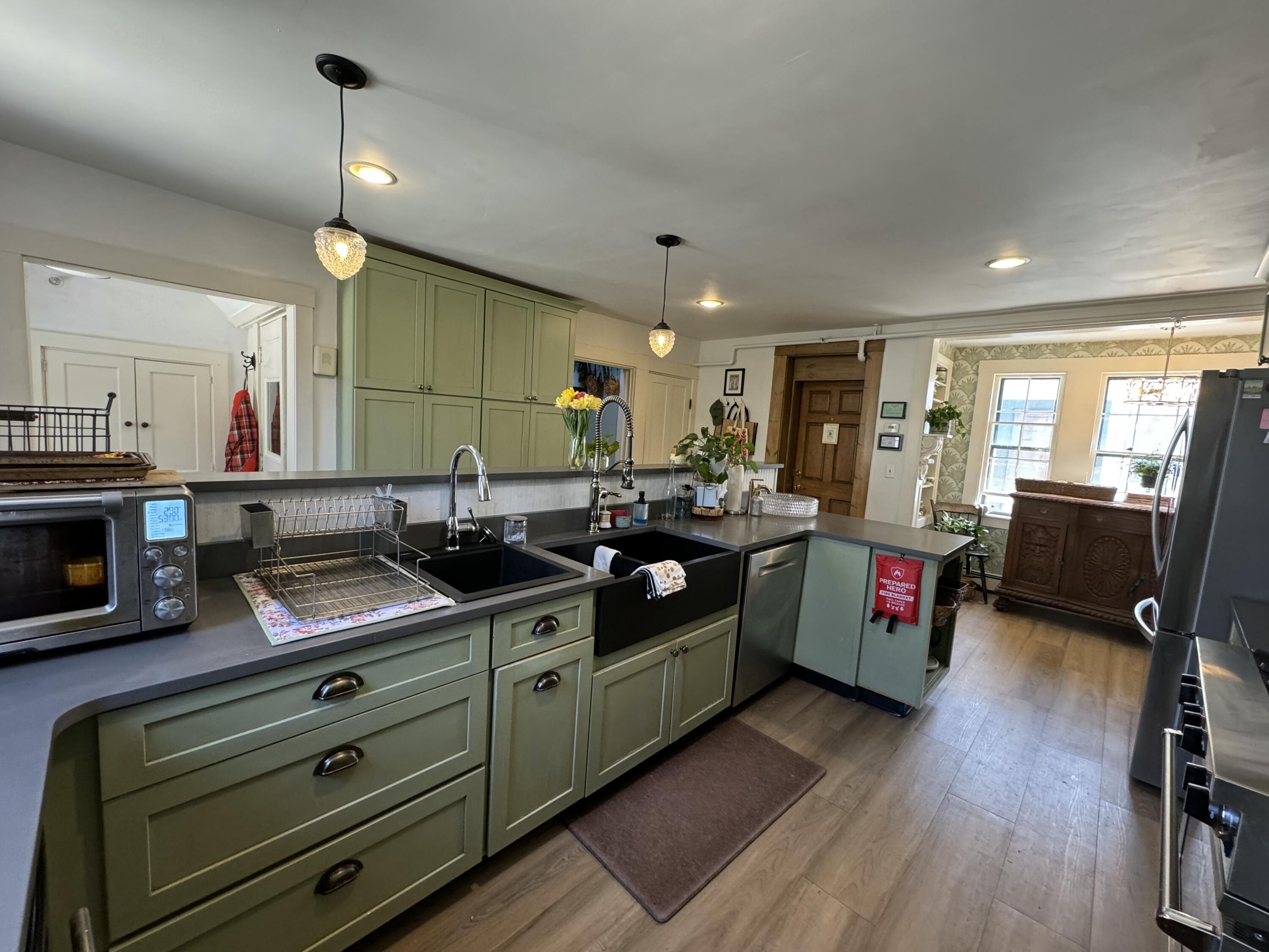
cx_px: 634
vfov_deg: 85.7
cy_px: 476
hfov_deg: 102.1
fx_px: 513
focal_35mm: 14
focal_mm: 2.22
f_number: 2.2
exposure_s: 1/60
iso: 320
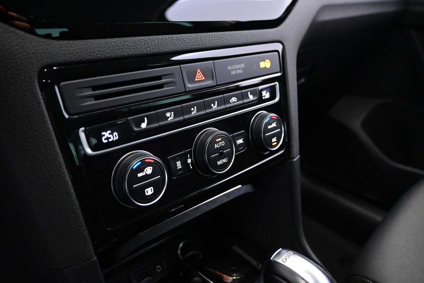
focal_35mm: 29
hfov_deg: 63.2
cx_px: 212
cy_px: 142
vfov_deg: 44.6
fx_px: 344
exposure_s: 1/30
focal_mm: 19.5
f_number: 3.8
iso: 4500
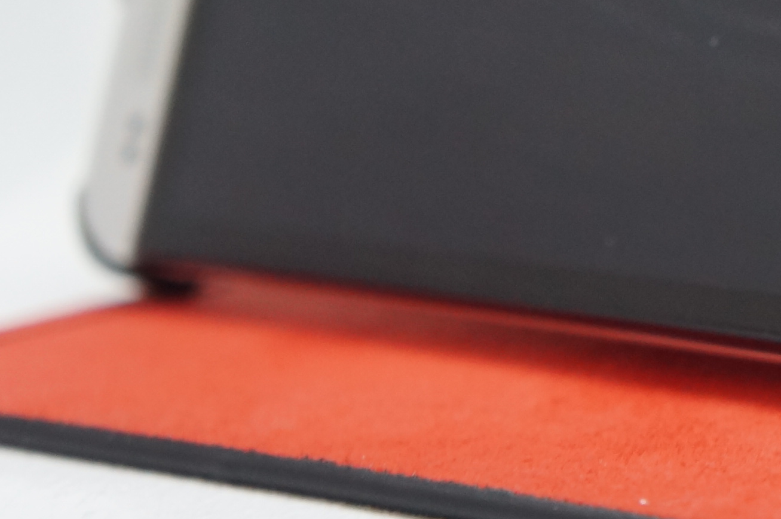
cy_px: -26
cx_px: 1013
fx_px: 2838
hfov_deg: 15.0
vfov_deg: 10.3
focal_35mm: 131
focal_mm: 32
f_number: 4
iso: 1250
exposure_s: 1/60
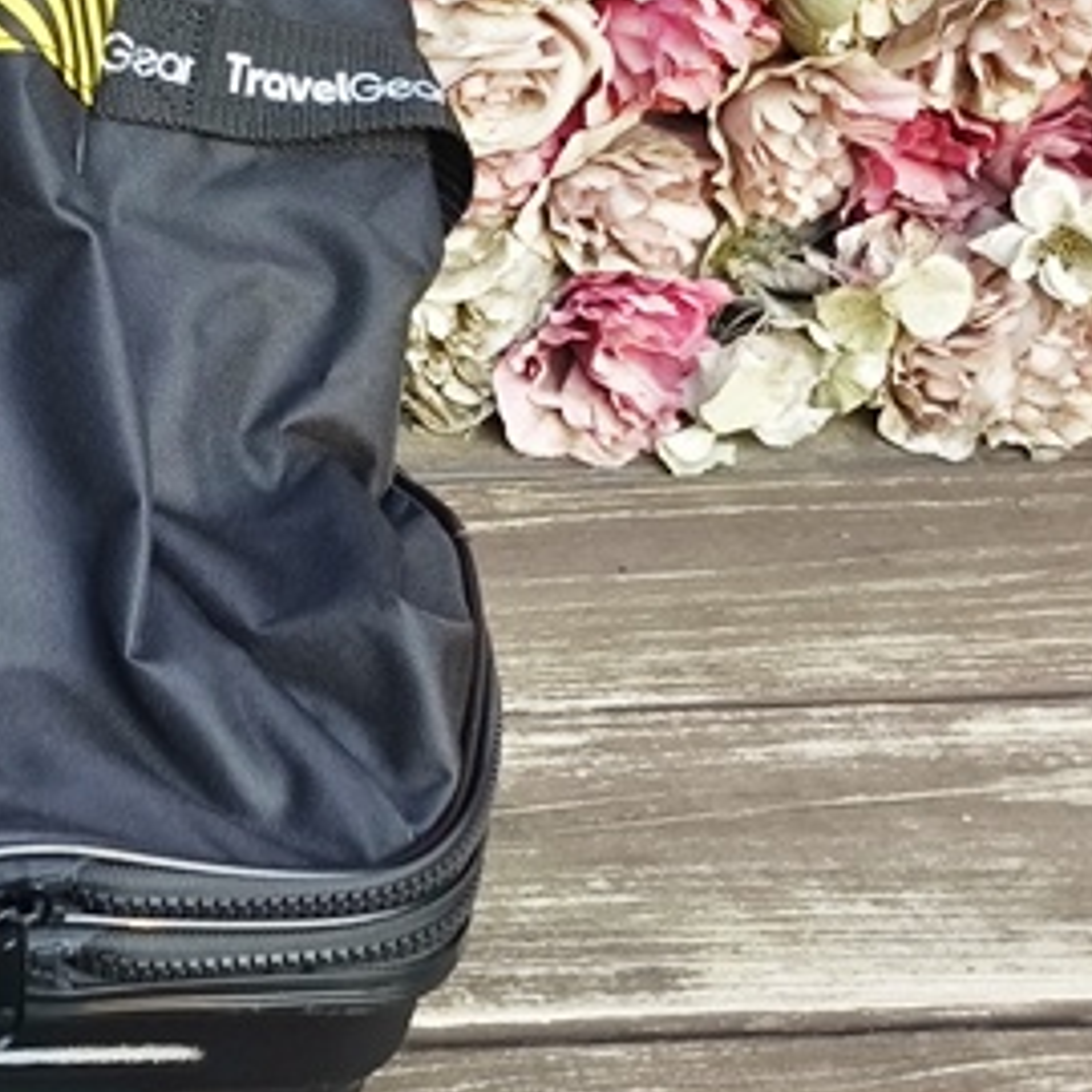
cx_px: -570
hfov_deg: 19.4
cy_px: 772
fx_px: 2748
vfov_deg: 22.3
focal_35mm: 77
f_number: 1.75
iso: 103
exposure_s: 1/120
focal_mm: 5.5
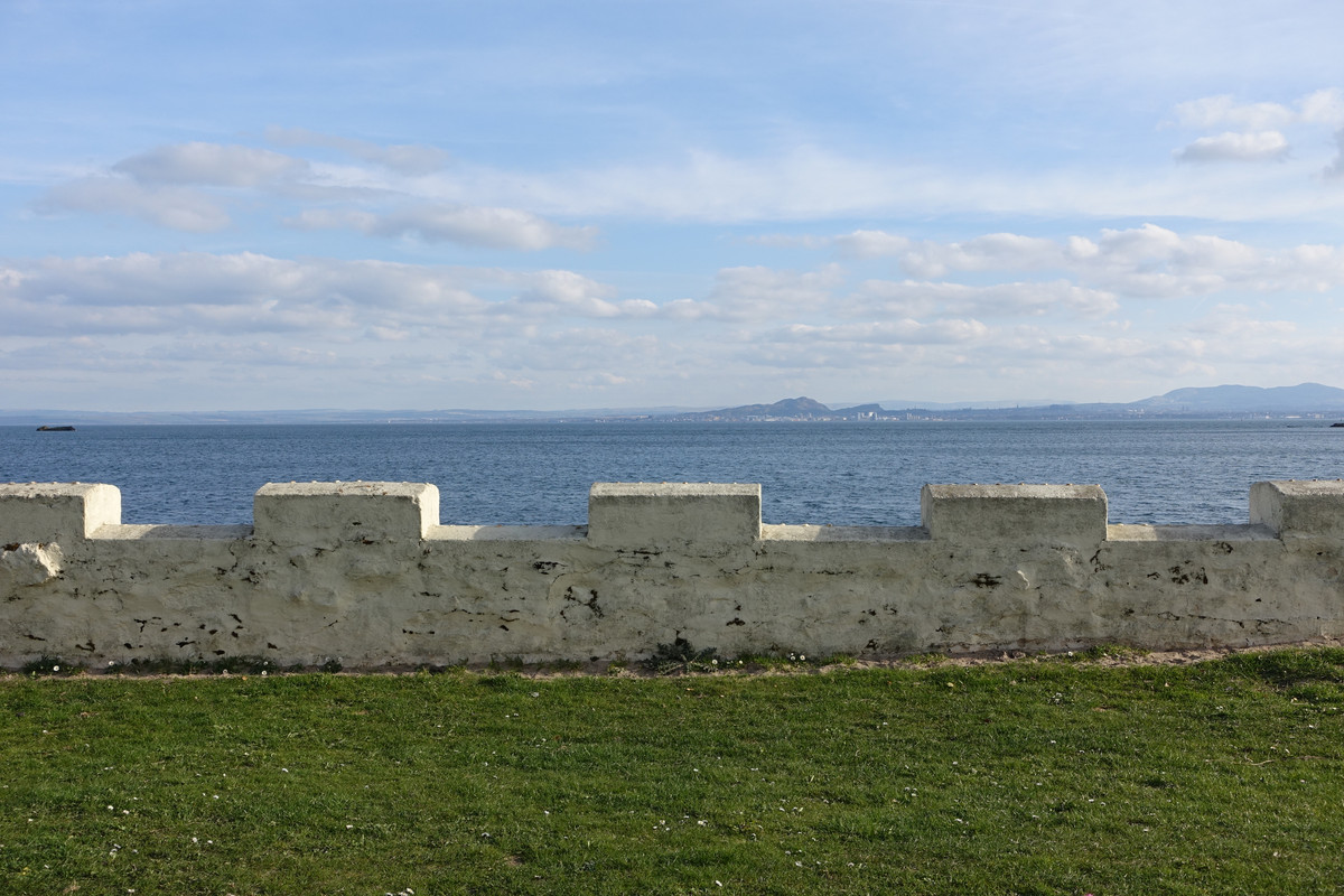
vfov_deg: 35.1
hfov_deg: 50.7
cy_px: 448
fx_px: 1419
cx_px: 672
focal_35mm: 38
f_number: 5.6
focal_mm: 13.92
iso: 125
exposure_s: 1/500
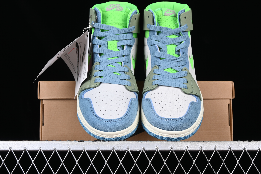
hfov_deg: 27.0
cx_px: 130
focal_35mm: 75
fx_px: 544
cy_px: 87
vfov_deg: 18.2
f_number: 8
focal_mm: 50
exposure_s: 1/80
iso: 160
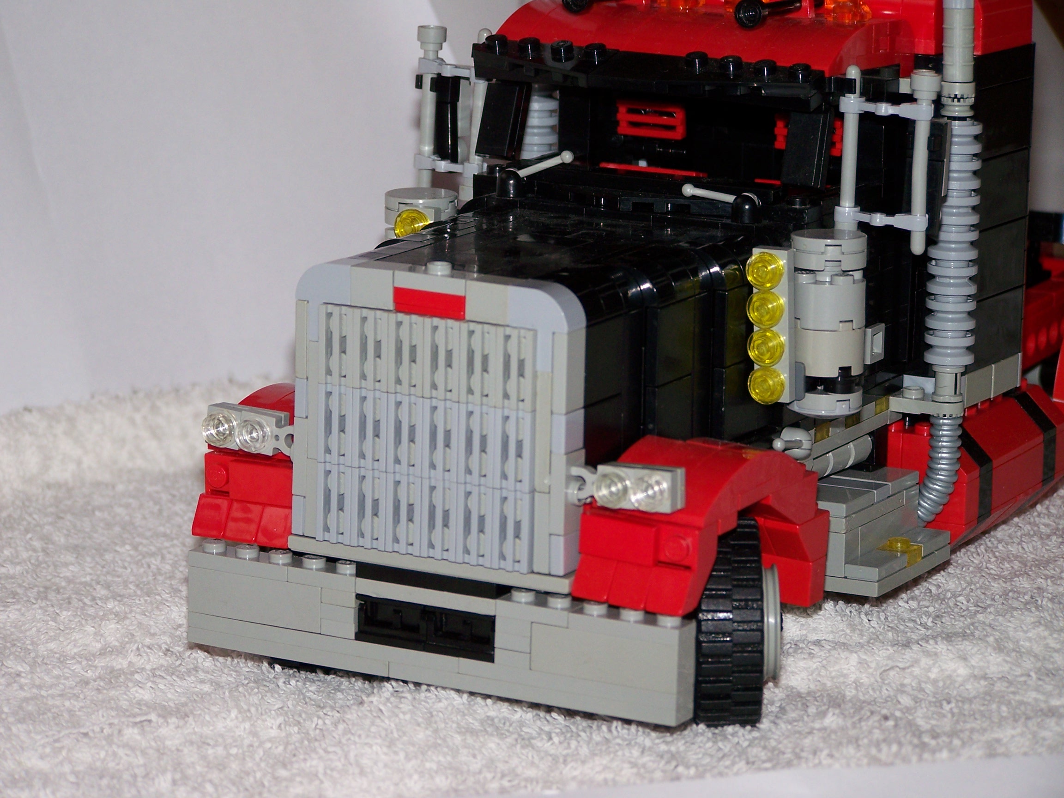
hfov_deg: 15.4
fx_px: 3934
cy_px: 399
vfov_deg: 11.6
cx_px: 532
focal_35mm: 128
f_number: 3.2
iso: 80
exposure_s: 1/100
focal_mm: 21.2
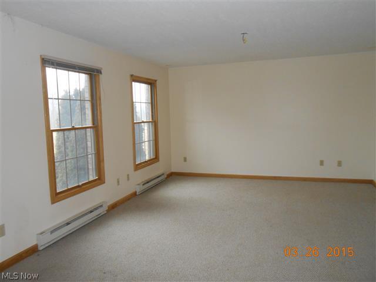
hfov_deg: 67.3
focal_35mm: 26
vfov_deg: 53.1
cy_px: 141
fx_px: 282
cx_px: 188
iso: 400
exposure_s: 1/25
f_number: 3.5
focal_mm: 4.6
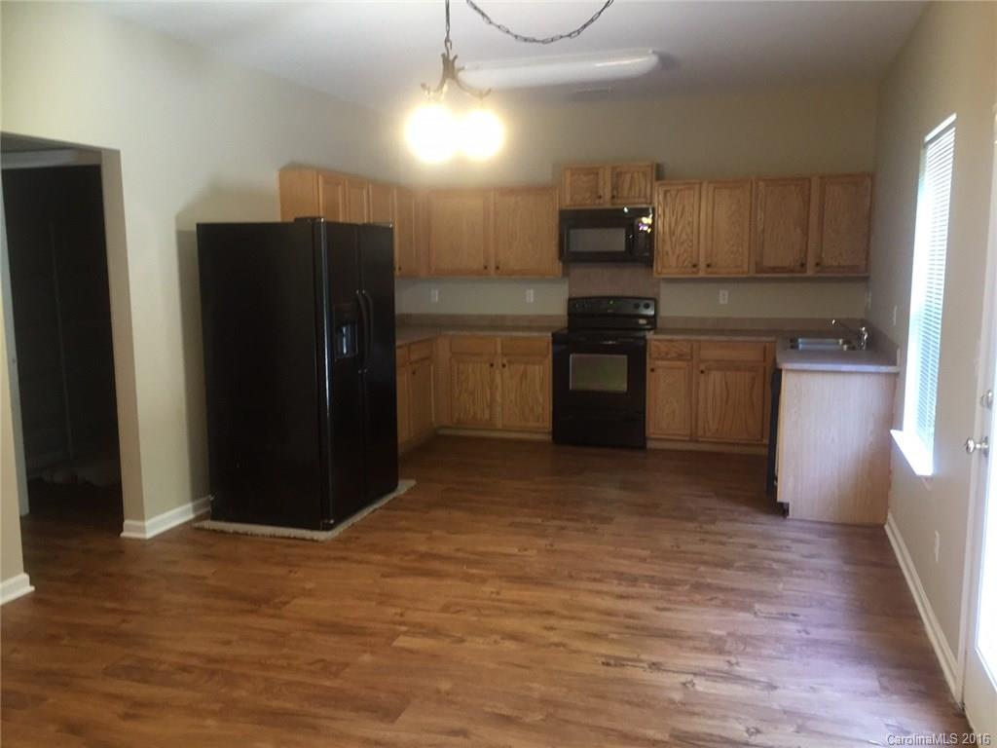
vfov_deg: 48.2
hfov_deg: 61.7
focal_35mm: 29
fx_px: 835
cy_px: 374
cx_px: 498
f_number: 2.2
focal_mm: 4.15
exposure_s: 1/30
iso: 200
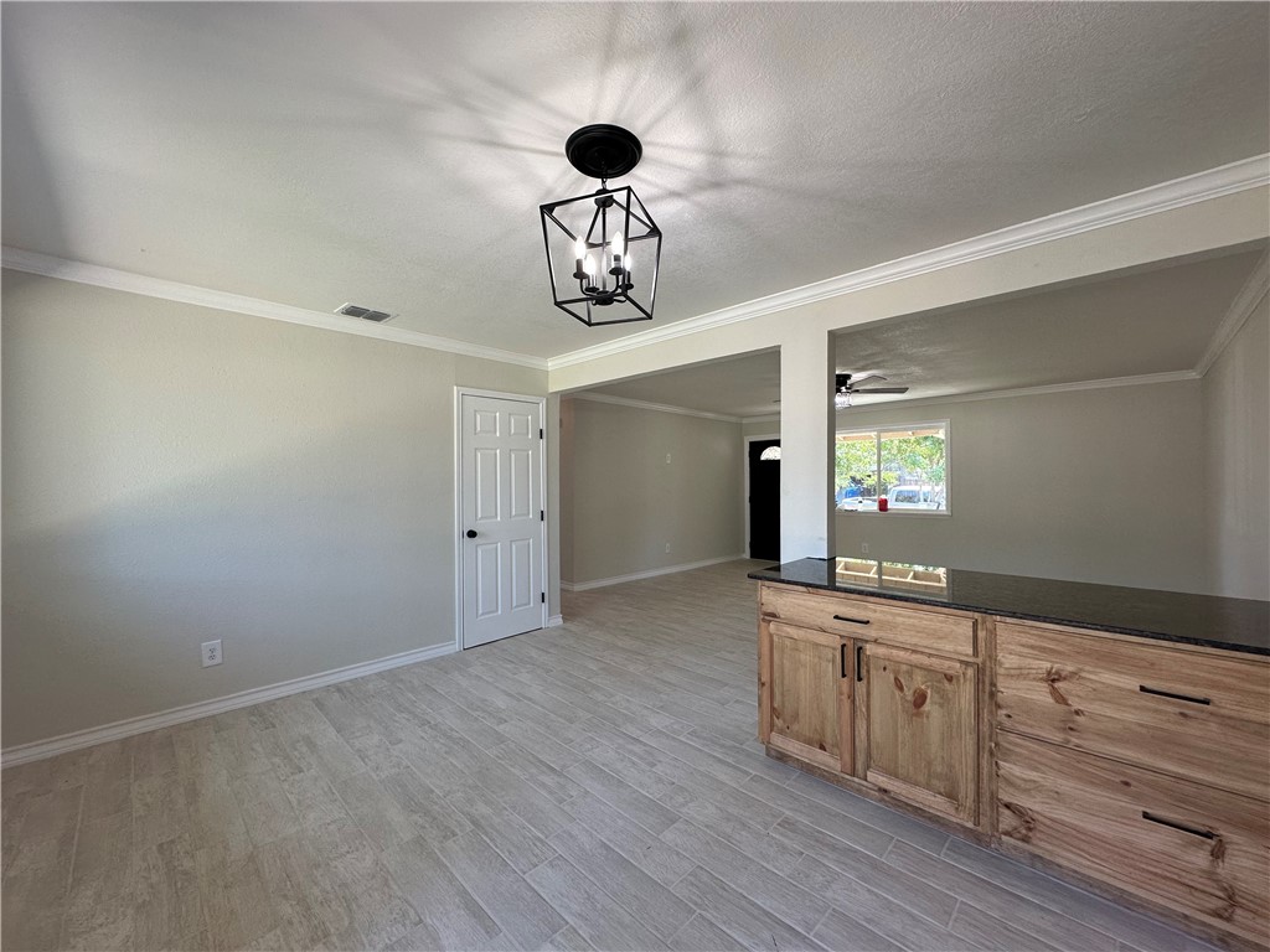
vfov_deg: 85.7
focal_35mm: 14
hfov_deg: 102.1
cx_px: 635
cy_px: 476
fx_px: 514
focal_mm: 2.22
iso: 100
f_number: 2.2
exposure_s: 1/120
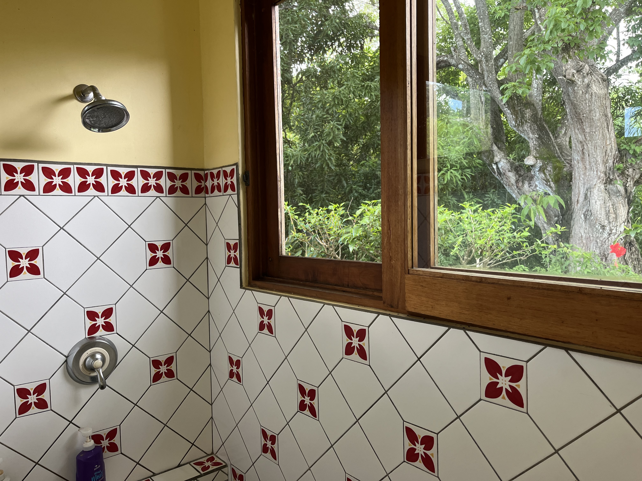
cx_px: 321
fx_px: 482
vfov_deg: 53.1
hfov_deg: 67.3
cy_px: 240
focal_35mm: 26
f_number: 1.6
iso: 125
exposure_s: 1/121
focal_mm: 5.1
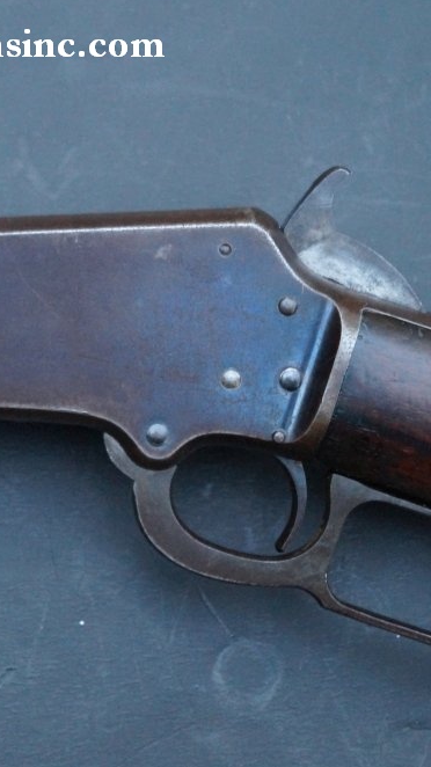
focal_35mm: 107
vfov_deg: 20.0
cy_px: 382
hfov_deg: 11.3
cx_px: 120
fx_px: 2171
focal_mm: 45
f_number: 5.6
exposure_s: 1/100
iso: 3200
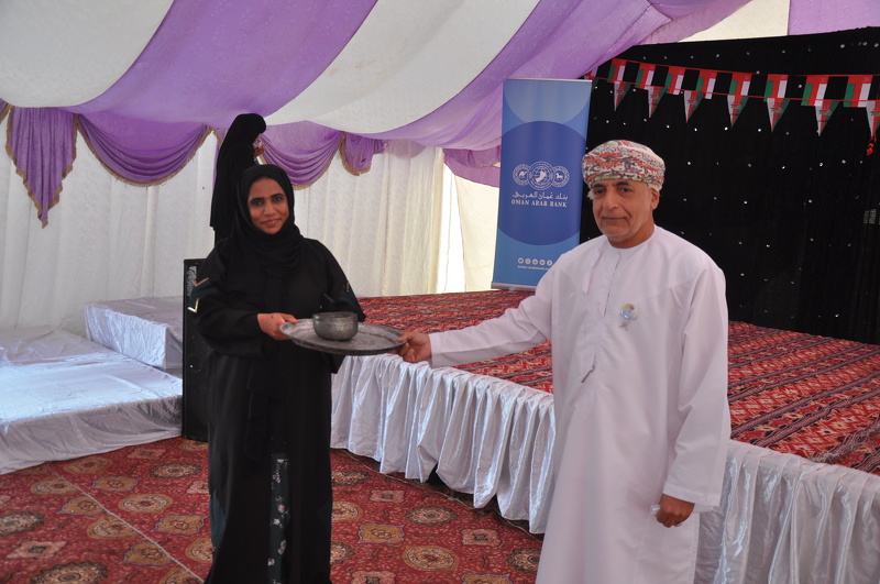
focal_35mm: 32
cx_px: 440
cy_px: 292
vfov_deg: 41.6
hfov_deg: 59.6
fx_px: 769
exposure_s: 1/125
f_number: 5.6
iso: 280
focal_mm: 21
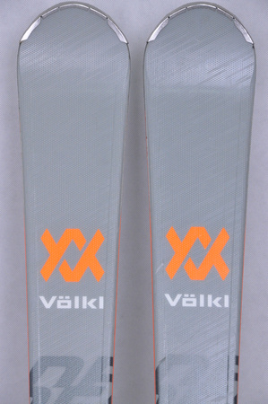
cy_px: 202
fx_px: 1763
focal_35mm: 158
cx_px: 134
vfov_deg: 13.1
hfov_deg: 8.7
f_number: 8
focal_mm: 105
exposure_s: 1/125
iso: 3200
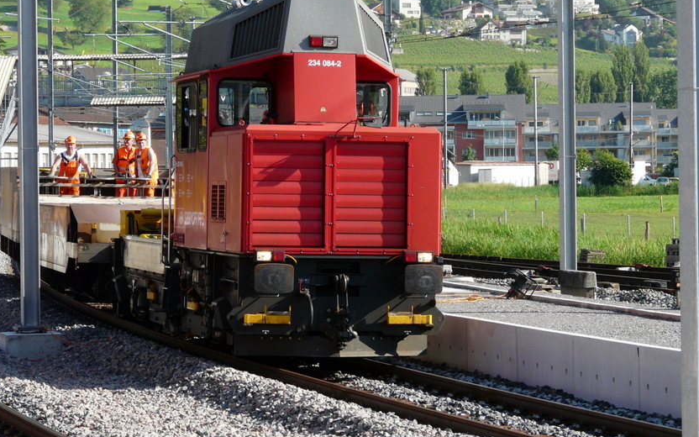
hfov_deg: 14.0
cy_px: 155
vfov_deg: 8.8
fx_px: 2838
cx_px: 344
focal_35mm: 149
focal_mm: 19.2
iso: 100
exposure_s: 1/250
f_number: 5.6
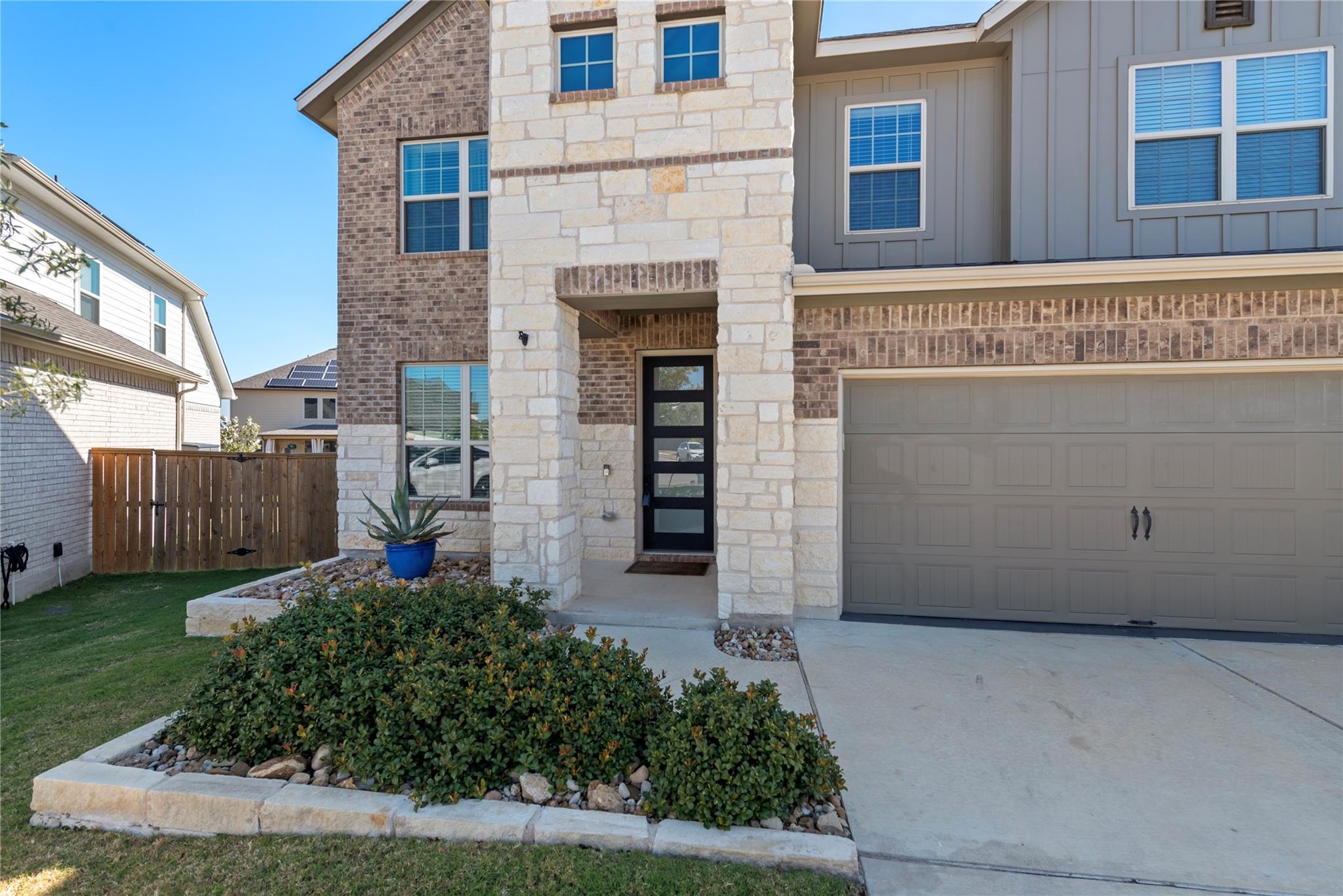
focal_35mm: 16
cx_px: 672
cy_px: 448
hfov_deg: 96.7
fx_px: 597
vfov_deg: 73.8
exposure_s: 1/125
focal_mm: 16
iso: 400
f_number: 8
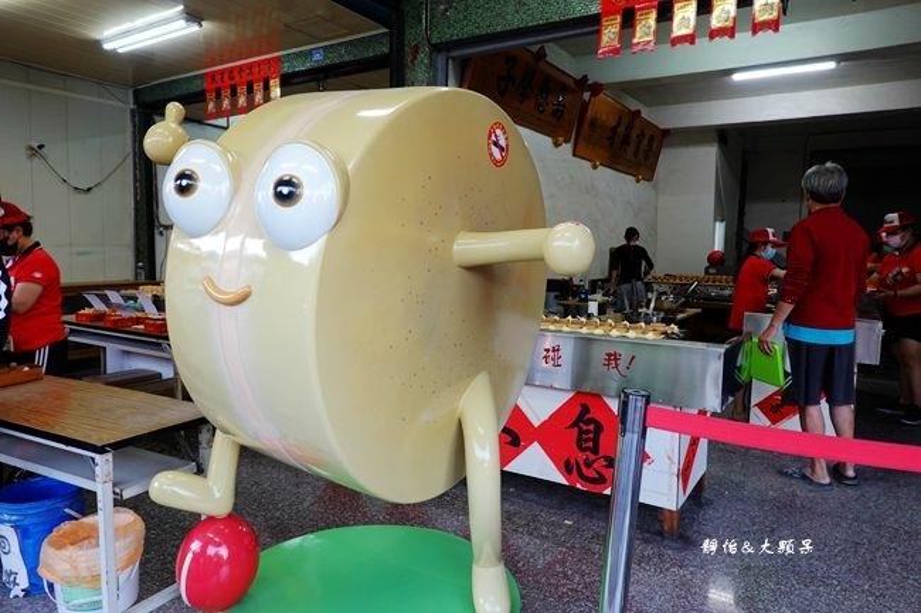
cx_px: 460
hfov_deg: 73.8
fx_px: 614
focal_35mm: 24
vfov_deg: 53.1
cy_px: 306
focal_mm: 9
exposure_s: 1/30
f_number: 2.8
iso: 160
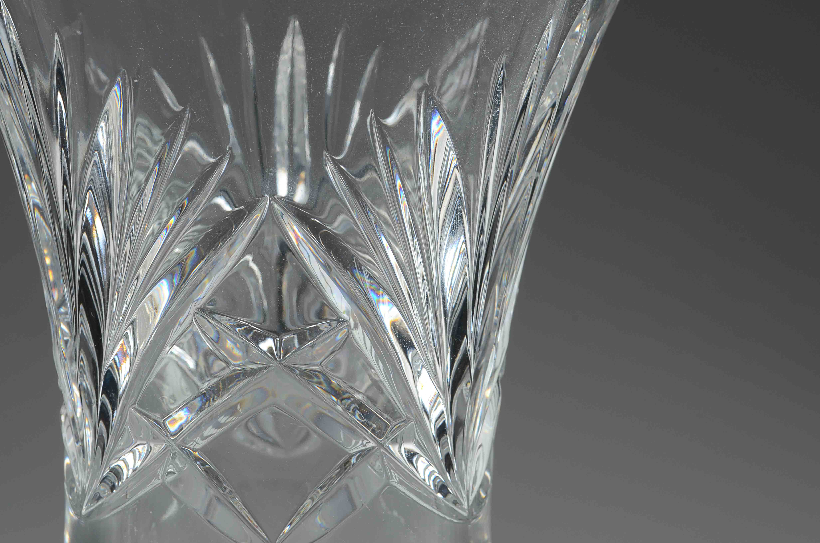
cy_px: 272
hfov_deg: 24.7
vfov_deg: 16.5
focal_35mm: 82
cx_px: 410
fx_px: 1875
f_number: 18
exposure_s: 1/80
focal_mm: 55
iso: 100
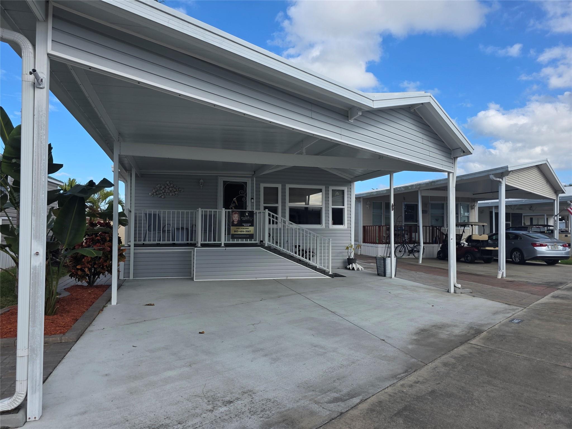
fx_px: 380
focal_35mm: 23
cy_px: 214
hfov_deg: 73.9
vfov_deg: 58.9
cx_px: 286
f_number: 1.7
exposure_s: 1/4333
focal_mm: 6.3
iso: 80
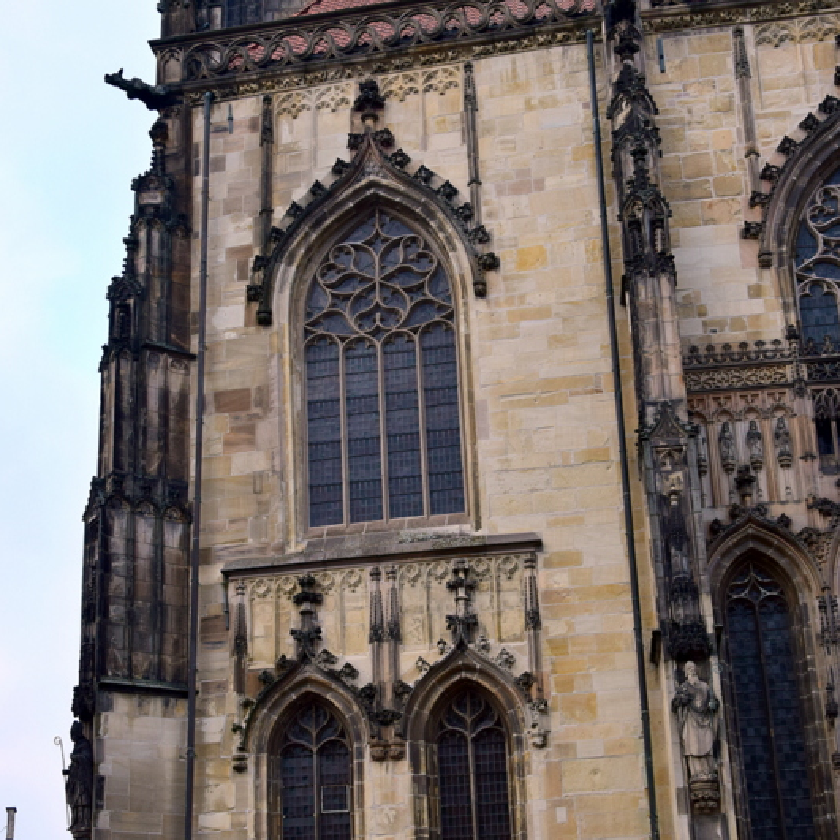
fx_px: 1373
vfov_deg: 33.8
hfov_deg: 34.0
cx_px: 421
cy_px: 549
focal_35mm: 50
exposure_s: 1/125
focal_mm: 26
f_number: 9
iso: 400
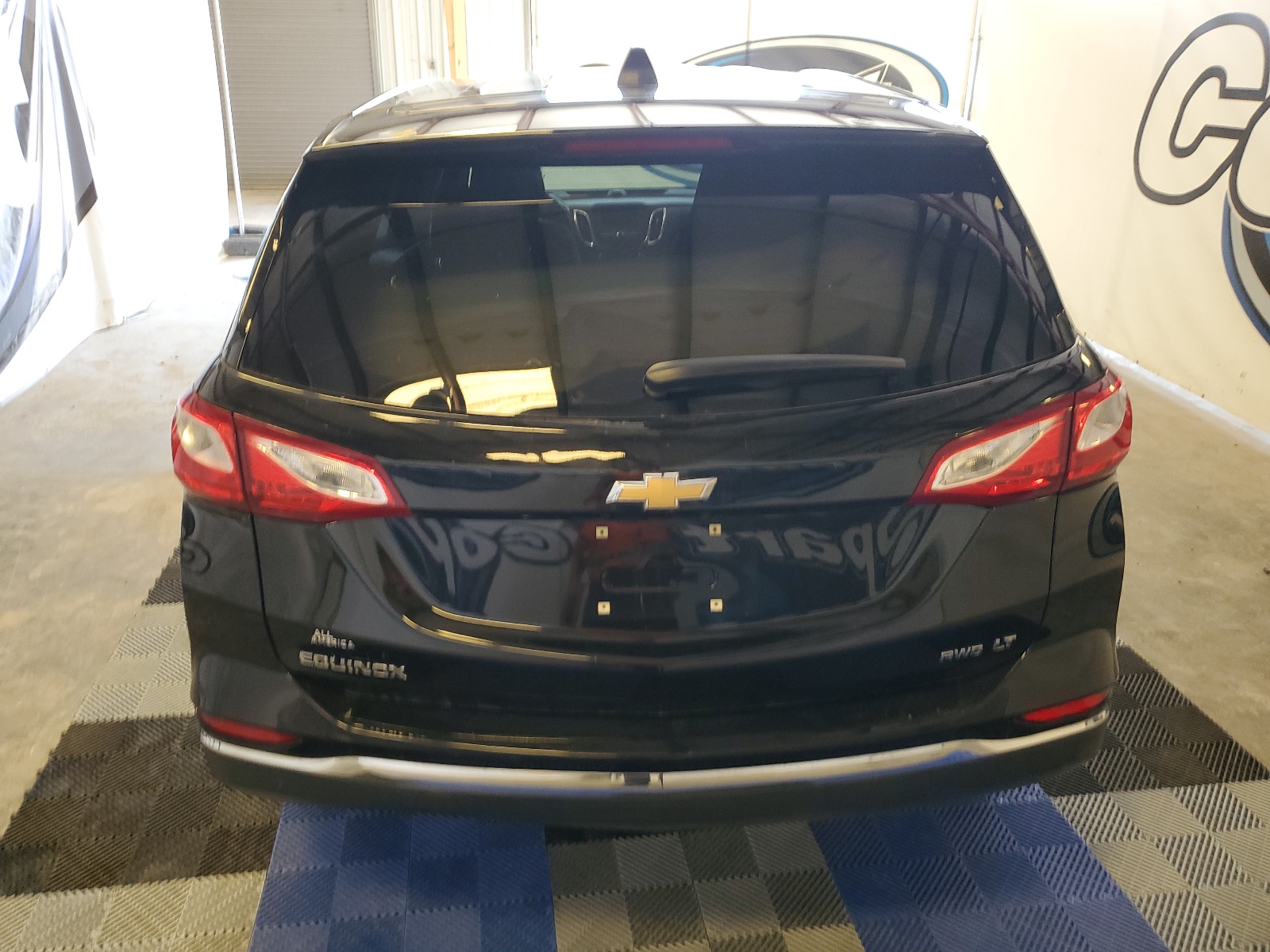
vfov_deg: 53.1
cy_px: 476
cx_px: 635
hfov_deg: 67.3
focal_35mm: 26
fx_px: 954
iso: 100
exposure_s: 1/60.2
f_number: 1.5
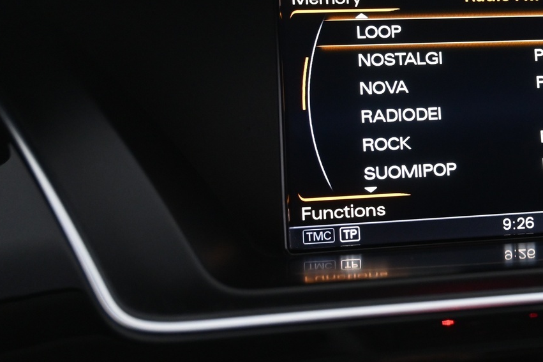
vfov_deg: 22.5
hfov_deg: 32.1
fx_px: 904
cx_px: 469
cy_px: 124
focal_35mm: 60
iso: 1250
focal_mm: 21
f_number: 4
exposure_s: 1/30
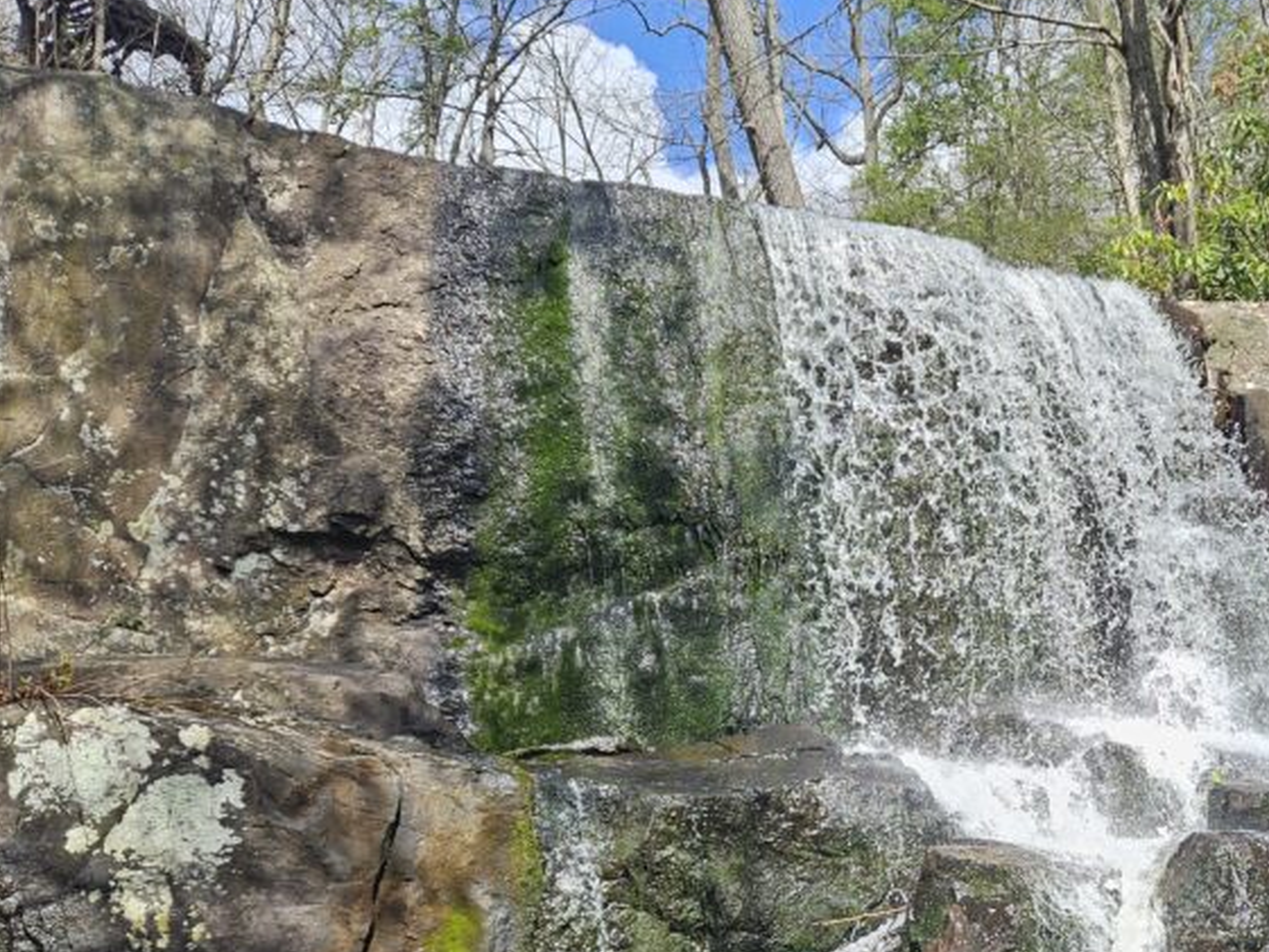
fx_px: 1540
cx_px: 995
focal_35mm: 42
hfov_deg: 43.0
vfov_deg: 33.6
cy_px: 724
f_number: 1.8
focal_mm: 5.4
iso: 25
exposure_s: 1/726
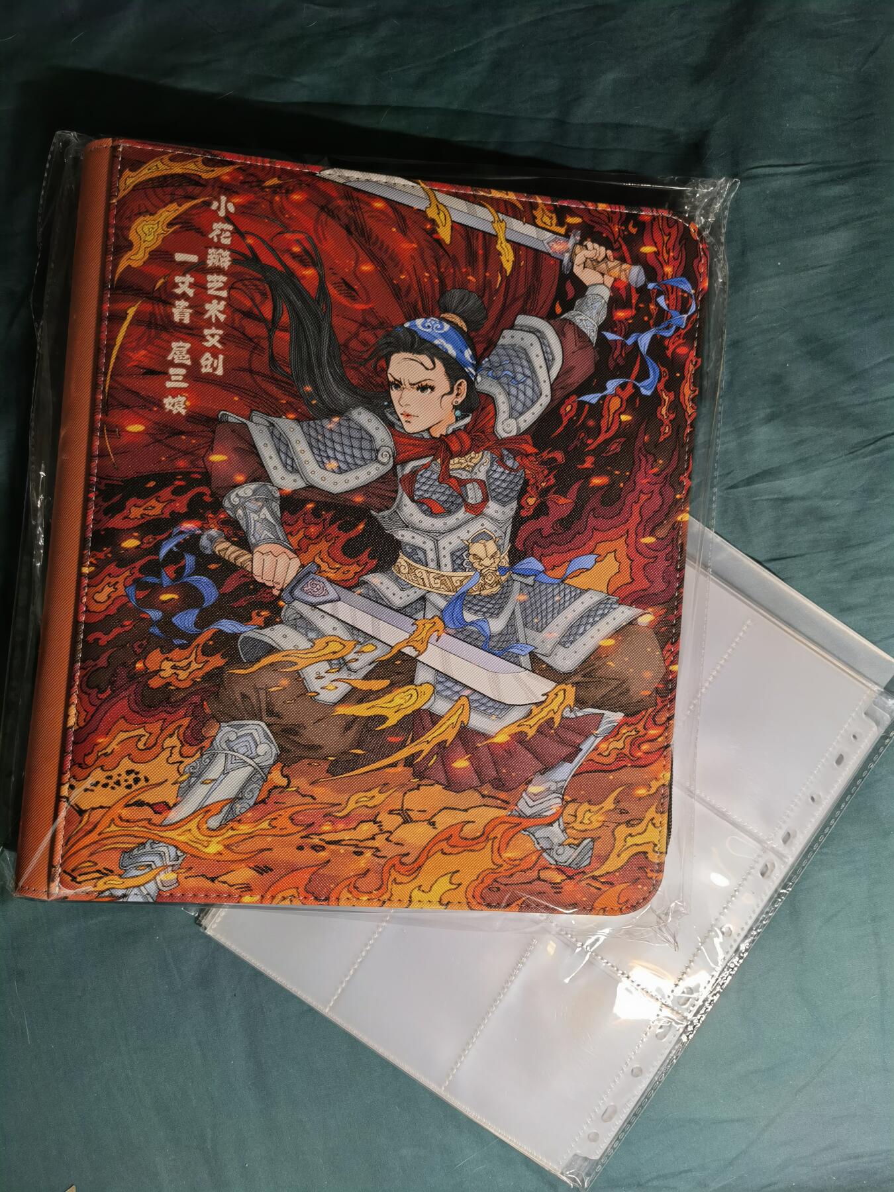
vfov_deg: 65.3
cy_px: 596
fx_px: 930
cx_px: 447
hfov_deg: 51.4
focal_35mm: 27
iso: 125
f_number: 1.9
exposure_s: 1/100
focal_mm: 6.67
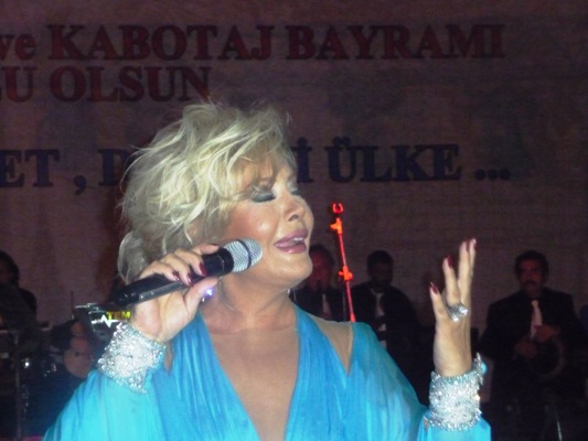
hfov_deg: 14.0
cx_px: 294
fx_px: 2396
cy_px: 220
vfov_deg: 10.5
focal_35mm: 141
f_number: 4.8
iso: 1000
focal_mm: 24.1
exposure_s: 1/40
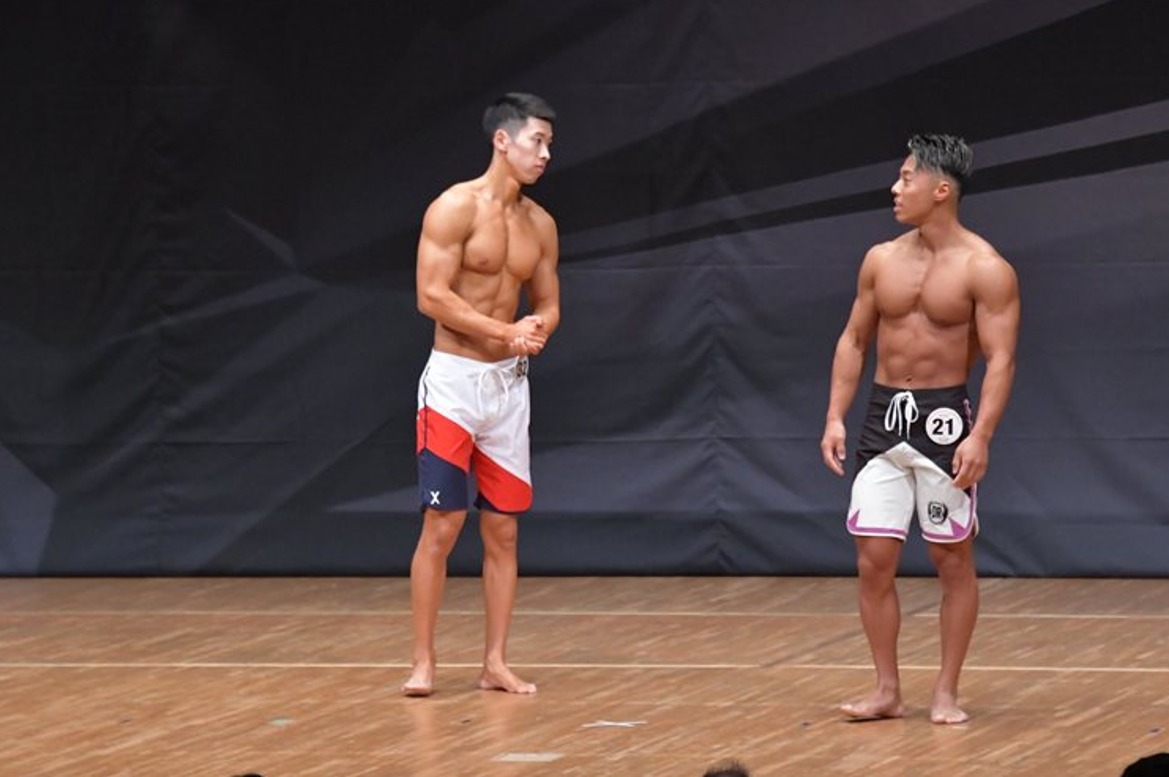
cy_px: 397
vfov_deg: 5.5
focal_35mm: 251
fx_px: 8145
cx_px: 567
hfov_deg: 8.2
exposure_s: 1/400
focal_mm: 160
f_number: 5.6
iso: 6400
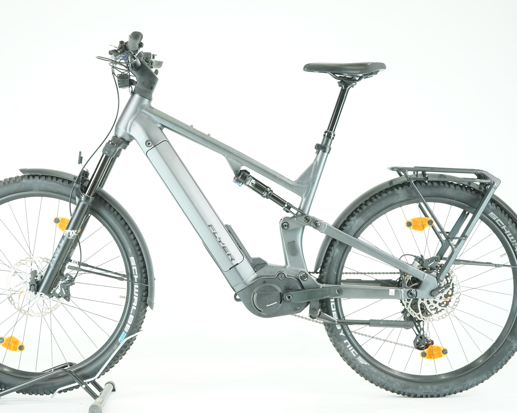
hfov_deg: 31.9
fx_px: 903
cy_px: 207
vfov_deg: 25.8
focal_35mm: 59
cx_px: 235
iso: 3200
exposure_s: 1/200
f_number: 5
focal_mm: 52
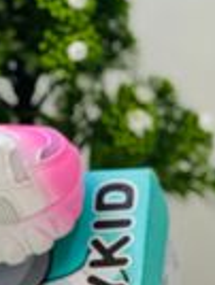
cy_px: 291
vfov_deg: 8.6
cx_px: -21
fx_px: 1890
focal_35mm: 229
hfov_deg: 6.5
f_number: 2.8
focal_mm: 9
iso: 160
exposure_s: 1/100
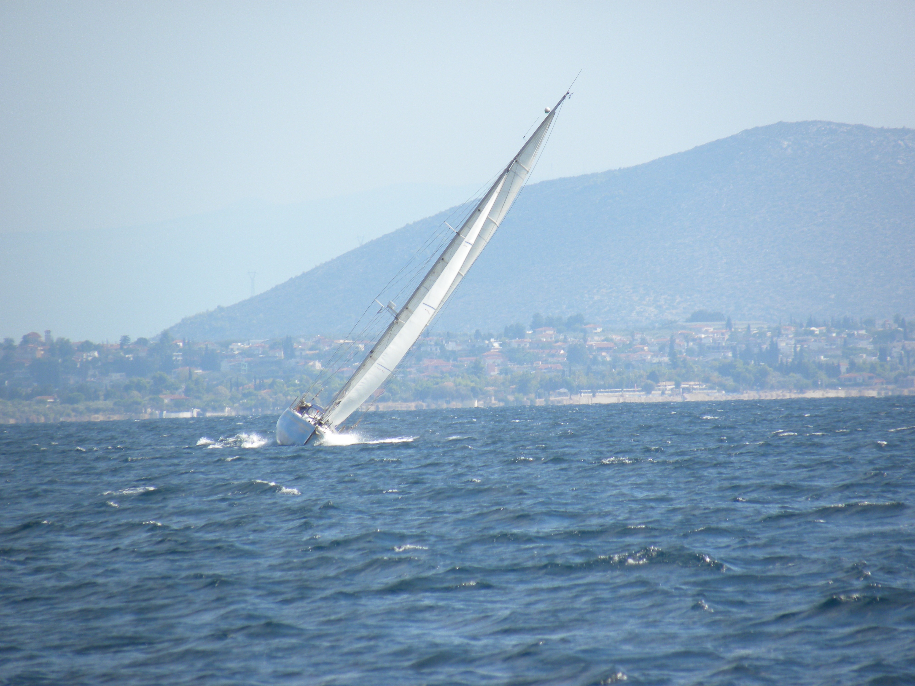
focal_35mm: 624
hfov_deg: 3.2
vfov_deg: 2.4
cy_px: 343
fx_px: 16494
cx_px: 458
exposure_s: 1/303
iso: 64
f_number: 5
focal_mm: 110.4
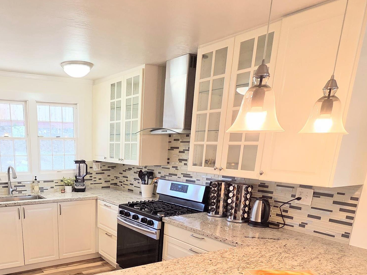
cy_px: 237
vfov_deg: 47.2
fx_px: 286
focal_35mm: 27
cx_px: 106
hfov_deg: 62.7
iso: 200
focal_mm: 2.2
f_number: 2.2
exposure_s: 1/120
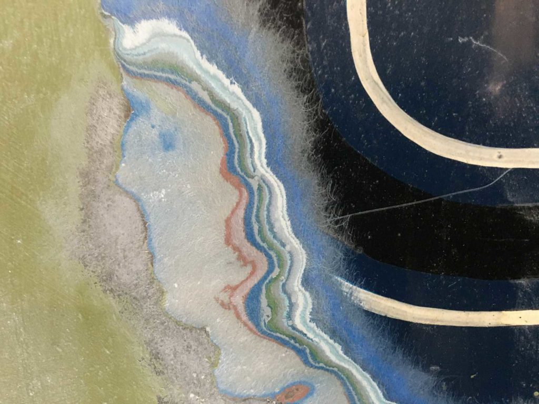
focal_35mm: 29
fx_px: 452
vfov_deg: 48.2
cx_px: 270
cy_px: 202
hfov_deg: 61.7
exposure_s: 1/17
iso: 400
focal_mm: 4.15
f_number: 2.2
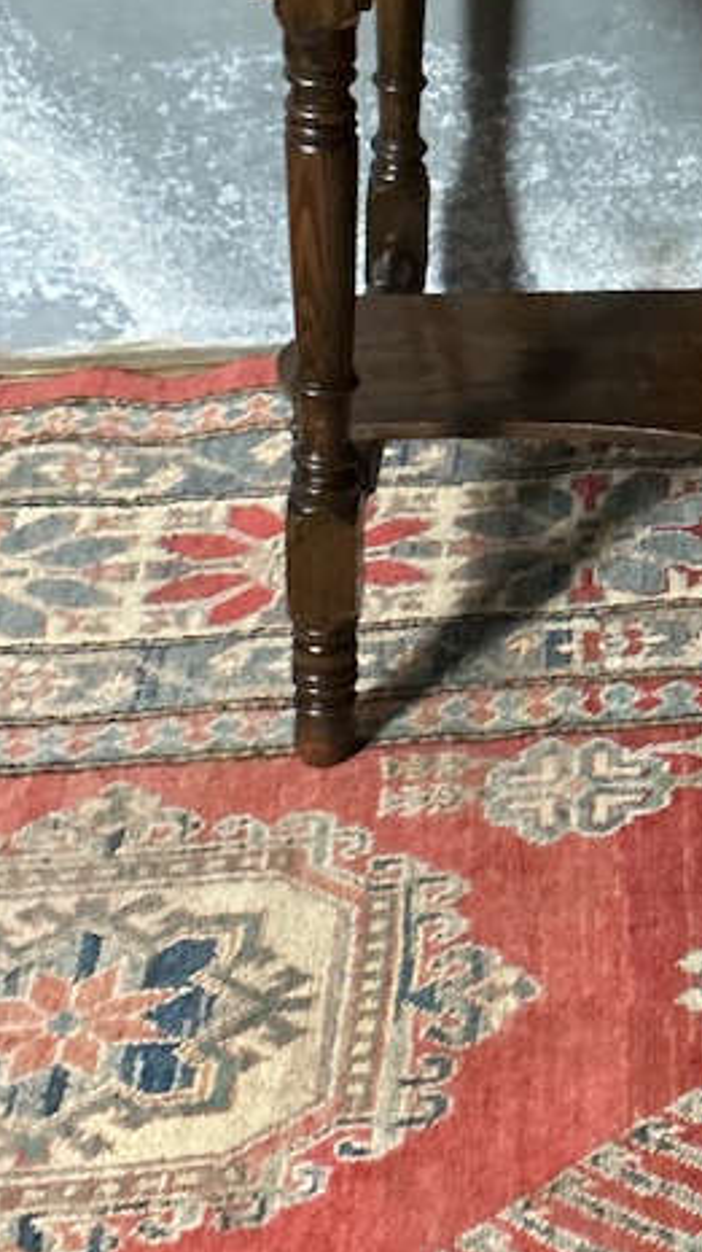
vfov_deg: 24.5
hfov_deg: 12.9
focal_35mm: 87
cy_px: 568
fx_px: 2884
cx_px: 1151
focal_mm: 3
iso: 400
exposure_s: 1/25
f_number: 1.8
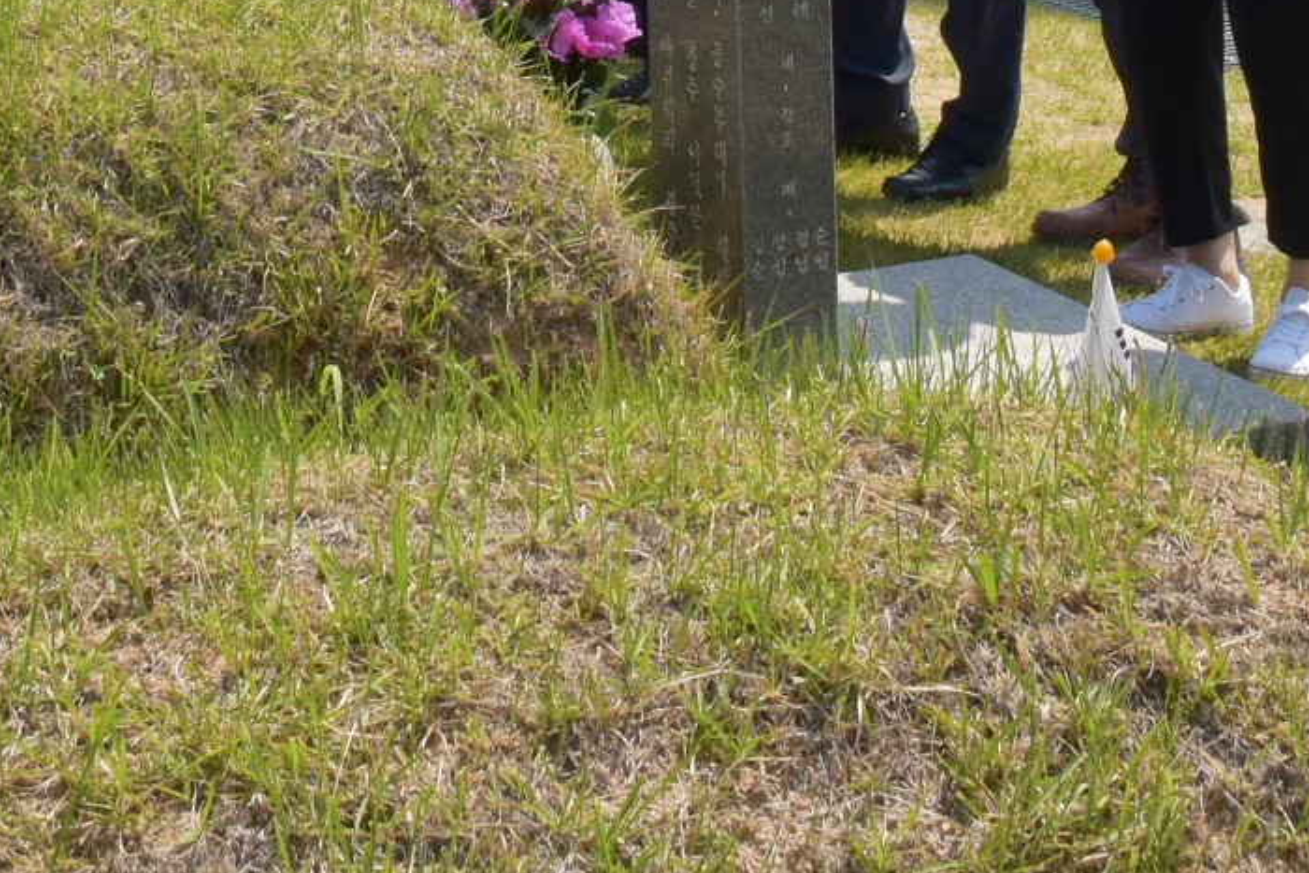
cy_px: -725
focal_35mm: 120
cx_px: 512
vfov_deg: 10.7
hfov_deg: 17.0
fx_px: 4364
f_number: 16
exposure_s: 1/320
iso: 500
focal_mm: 28
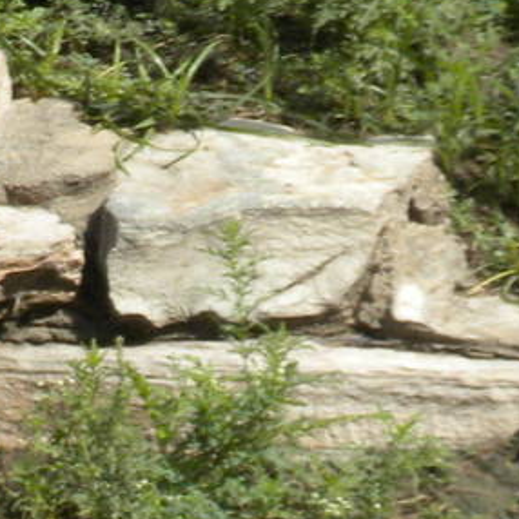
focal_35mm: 588
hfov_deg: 2.9
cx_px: -837
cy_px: 642
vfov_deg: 3.0
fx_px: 9974
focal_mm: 21
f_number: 5.1
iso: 85
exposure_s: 1/541
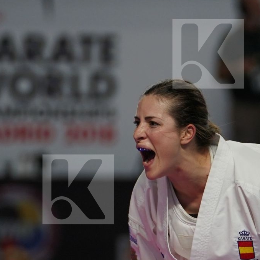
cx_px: 208
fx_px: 5065
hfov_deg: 2.9
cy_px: 189
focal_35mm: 596
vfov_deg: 2.9
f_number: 2.8
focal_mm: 176
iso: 800
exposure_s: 1/1000
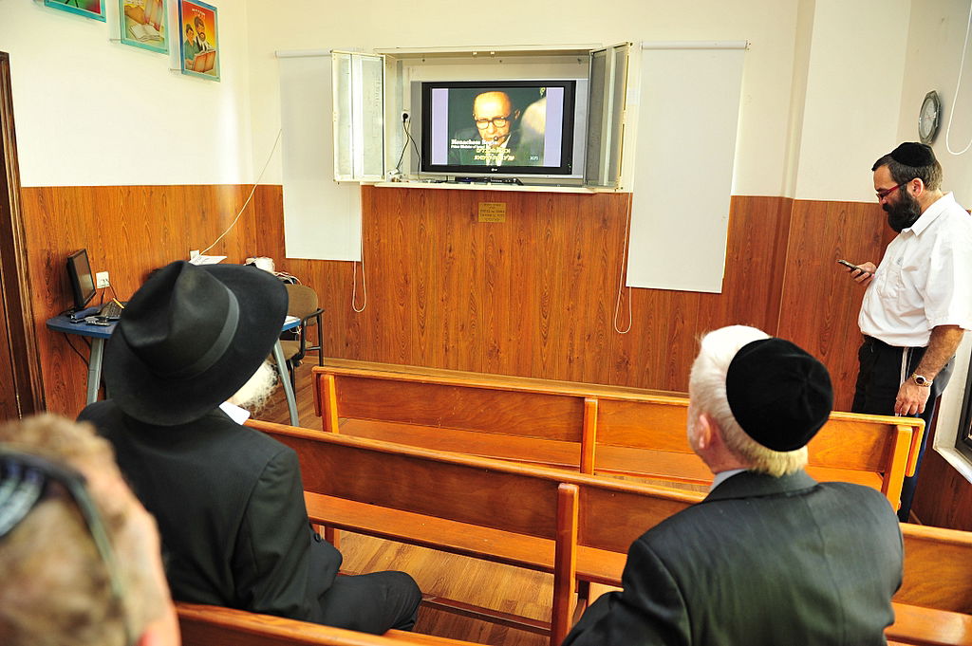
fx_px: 647
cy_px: 323
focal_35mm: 24
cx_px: 486
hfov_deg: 73.8
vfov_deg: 53.1
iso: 1000
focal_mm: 24
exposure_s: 1/80
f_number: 3.5
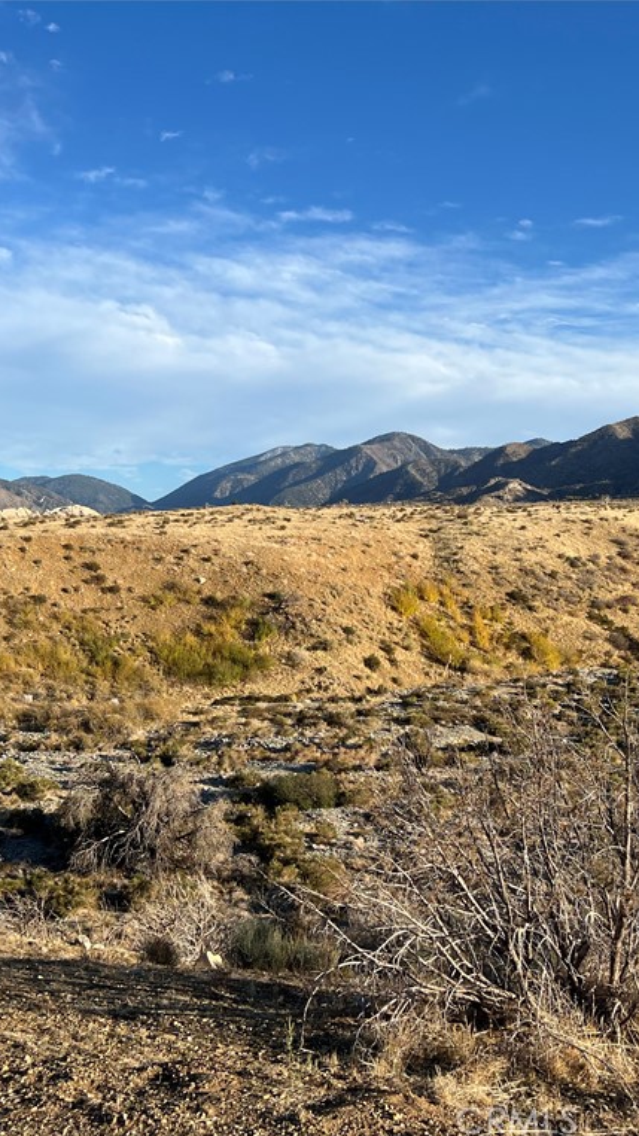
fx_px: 1145
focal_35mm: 38
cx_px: 322
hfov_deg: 31.2
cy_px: 570
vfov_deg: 52.8
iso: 50
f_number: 1.5
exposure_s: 1/3571
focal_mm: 5.7
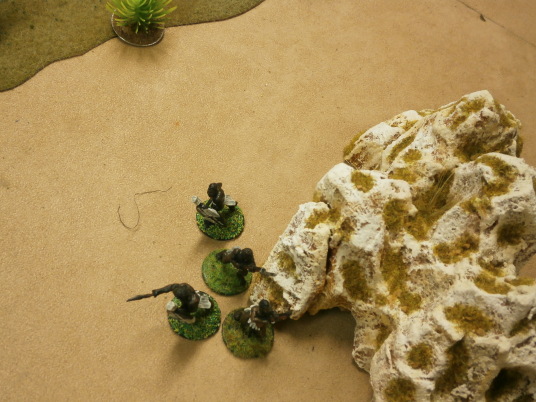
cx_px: 268
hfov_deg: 40.4
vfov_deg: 30.9
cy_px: 201
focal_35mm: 47
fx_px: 728
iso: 200
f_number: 3.4
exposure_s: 1/40
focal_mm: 8.3
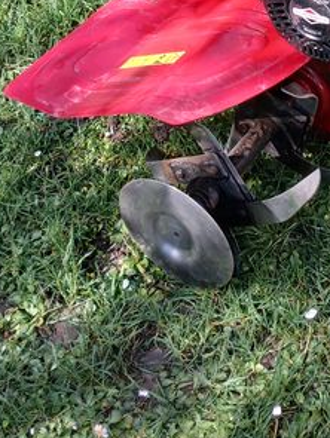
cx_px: 418
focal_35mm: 88
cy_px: -166
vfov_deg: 20.0
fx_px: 1116
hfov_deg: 16.0
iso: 20
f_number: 1.8
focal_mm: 3.98
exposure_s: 1/158
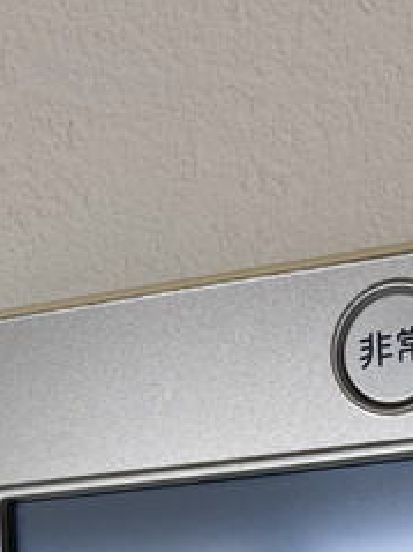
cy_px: 917
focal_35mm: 87
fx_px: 1385
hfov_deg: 16.9
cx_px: 281
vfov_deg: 18.7
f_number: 1.8
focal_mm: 4.25
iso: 40
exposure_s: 1/121
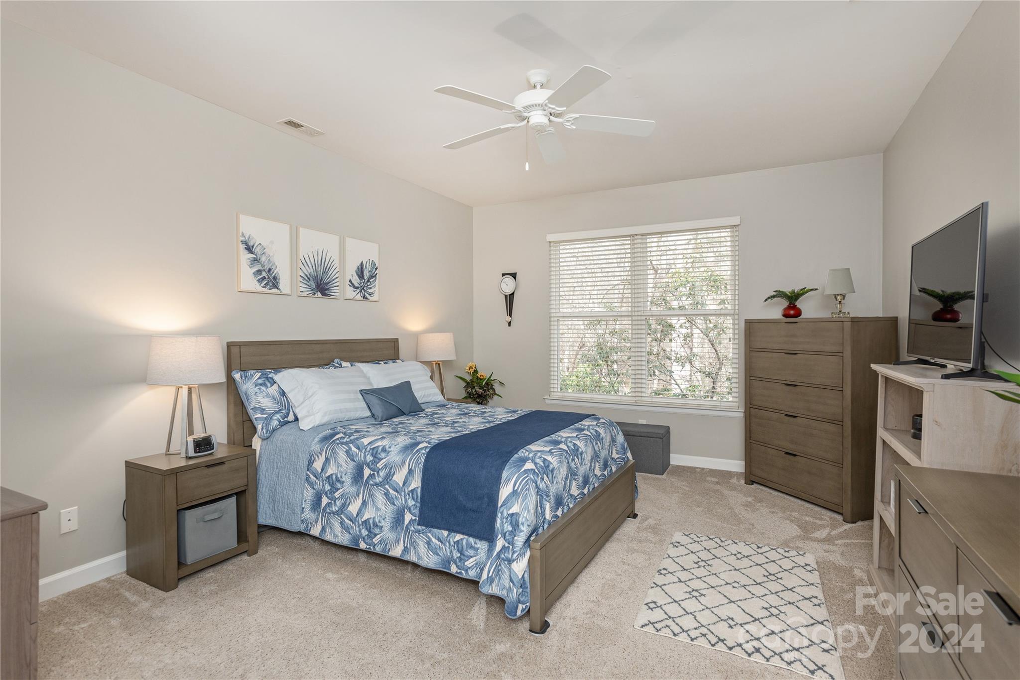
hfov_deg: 93.3
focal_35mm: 17
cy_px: 340
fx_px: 482
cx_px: 510
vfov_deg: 70.5
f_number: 8
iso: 320
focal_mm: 17
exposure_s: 1/80
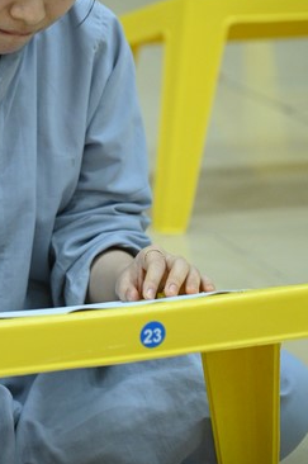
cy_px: 113
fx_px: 2741
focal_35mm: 213
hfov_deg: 6.4
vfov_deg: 9.7
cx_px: 55
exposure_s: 1/200
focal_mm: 120
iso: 6400
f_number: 4
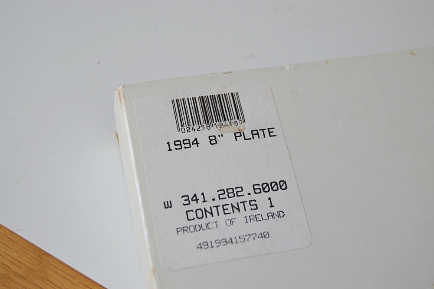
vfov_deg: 22.6
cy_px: 144
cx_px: 217
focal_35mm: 60
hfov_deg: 33.4
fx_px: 723
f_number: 5
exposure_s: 1/60
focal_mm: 40
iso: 400
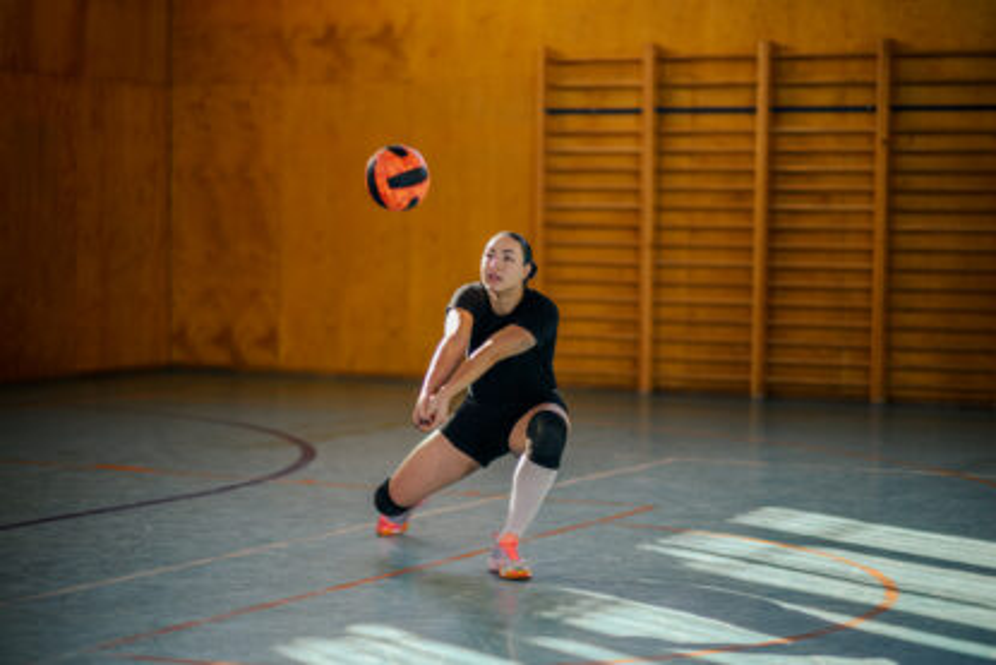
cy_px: 332
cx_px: 498
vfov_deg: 16.1
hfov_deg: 23.9
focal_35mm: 85
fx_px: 2352
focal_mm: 85
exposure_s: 1/500
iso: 125
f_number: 1.4
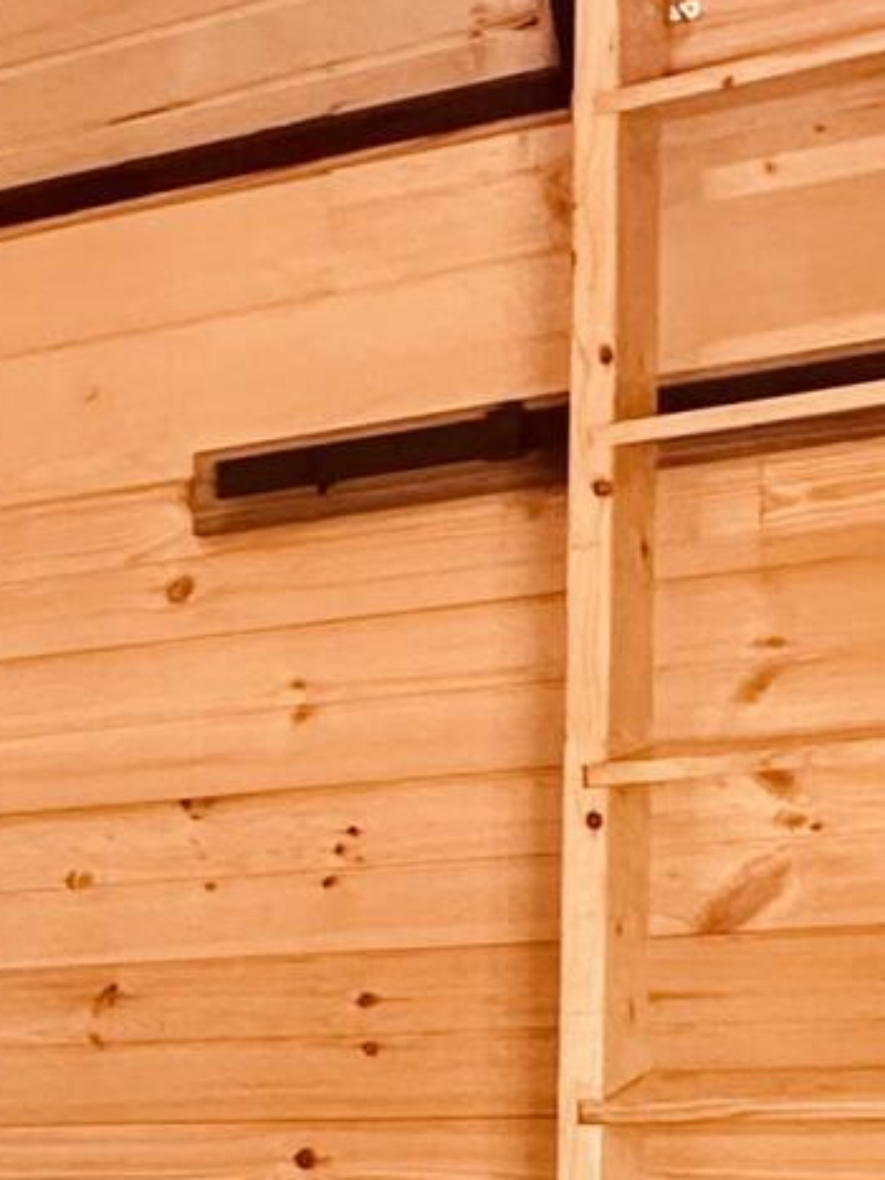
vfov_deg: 21.0
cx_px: -898
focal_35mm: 90
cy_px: 1213
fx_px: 3069
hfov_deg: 13.8
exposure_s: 1/60
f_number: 2.2
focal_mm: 2.22
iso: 200
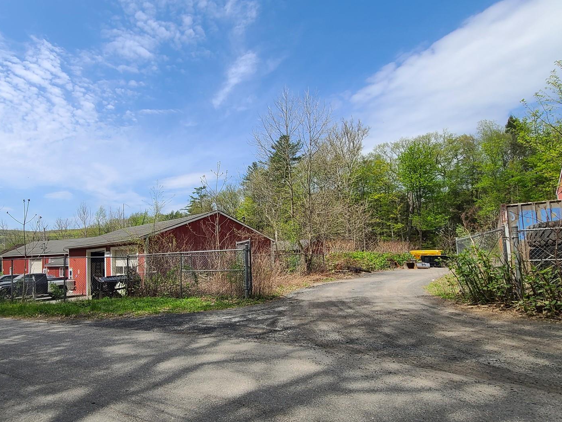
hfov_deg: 82.7
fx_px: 308
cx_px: 203
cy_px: 244
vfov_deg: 68.3
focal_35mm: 19
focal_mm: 2.2
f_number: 2.2
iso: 50
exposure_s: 1/1714
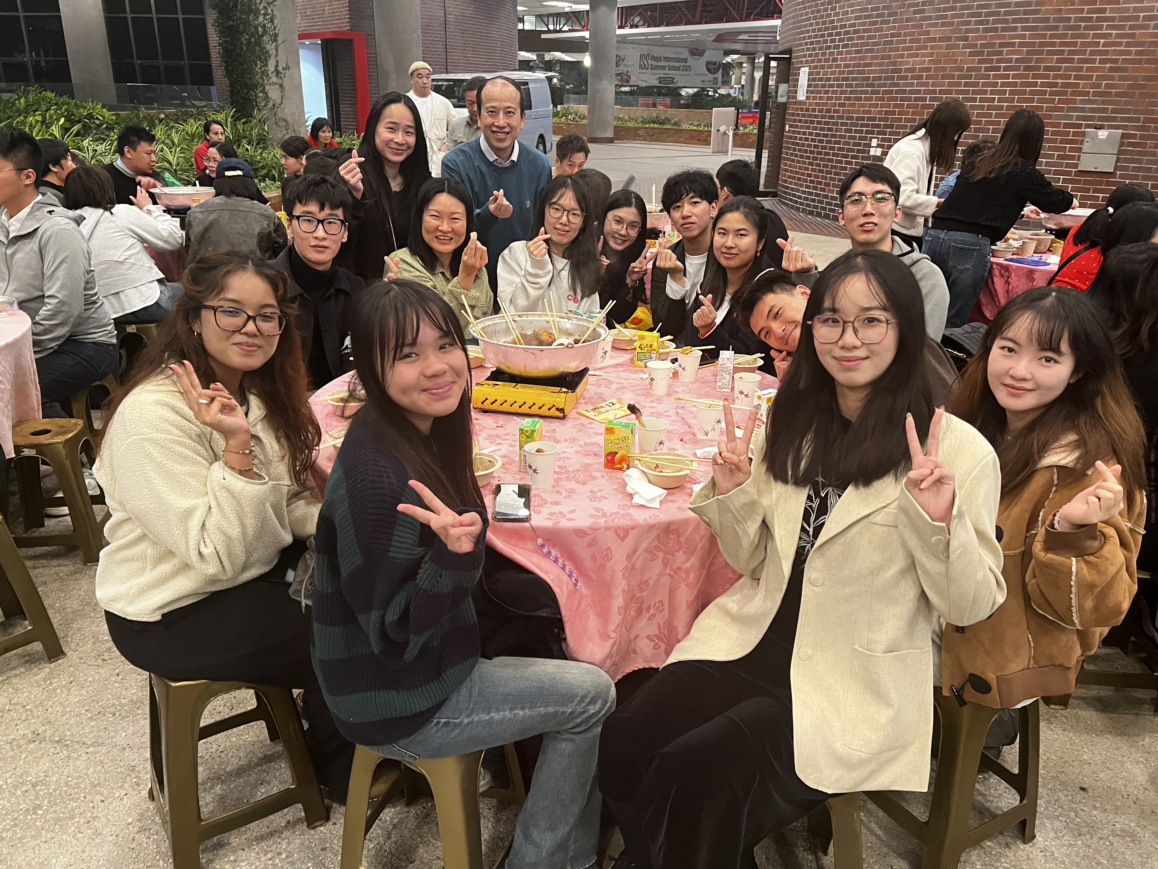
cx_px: 579
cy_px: 434
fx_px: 870
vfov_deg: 53.1
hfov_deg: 67.3
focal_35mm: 26
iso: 500
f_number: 1.5
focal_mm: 5.7
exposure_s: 1/33
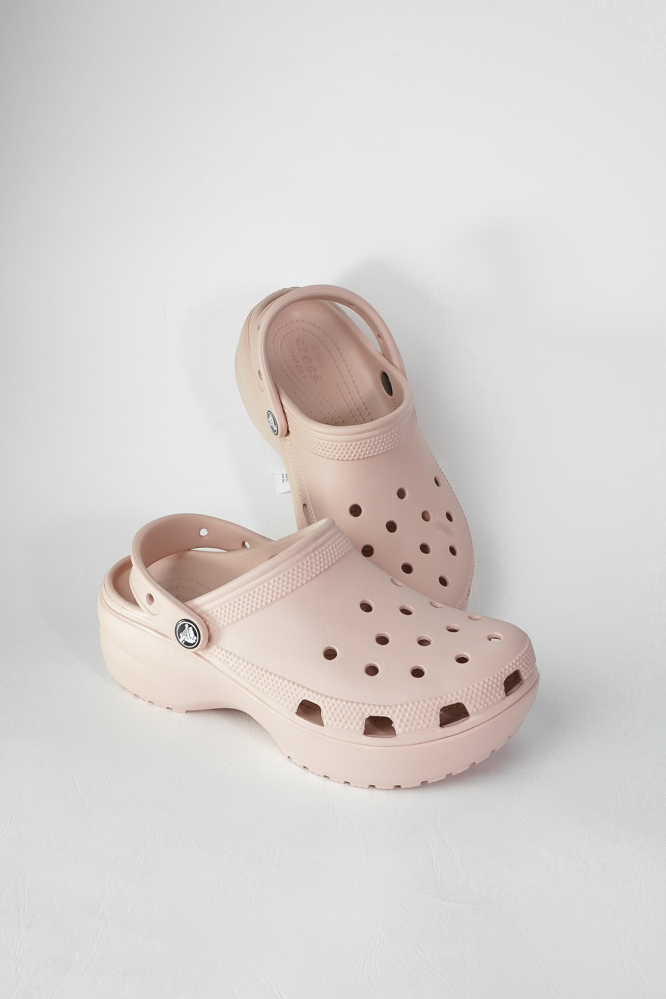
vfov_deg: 51.9
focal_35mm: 37
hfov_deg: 35.9
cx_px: 333
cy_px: 500
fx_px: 1027
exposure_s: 1/20
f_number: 16
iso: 320
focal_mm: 25
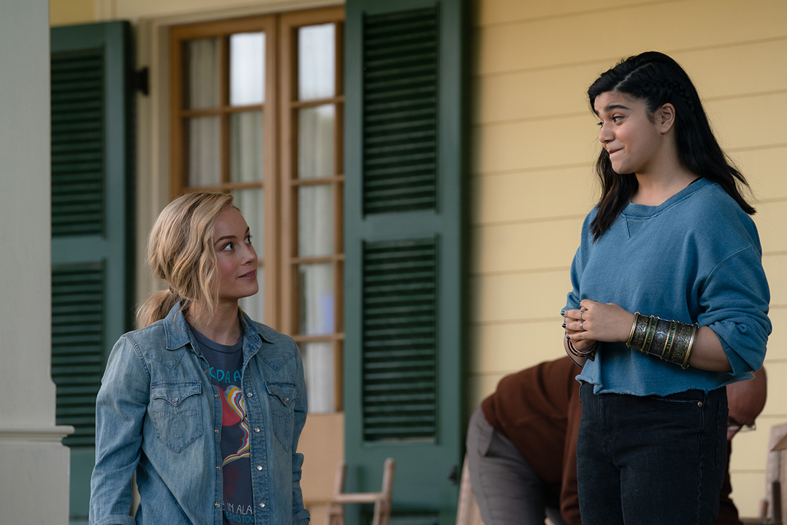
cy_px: 262
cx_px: 394
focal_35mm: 167
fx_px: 3651
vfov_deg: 8.2
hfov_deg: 12.3
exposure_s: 1/400
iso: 400
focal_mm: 167
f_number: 5
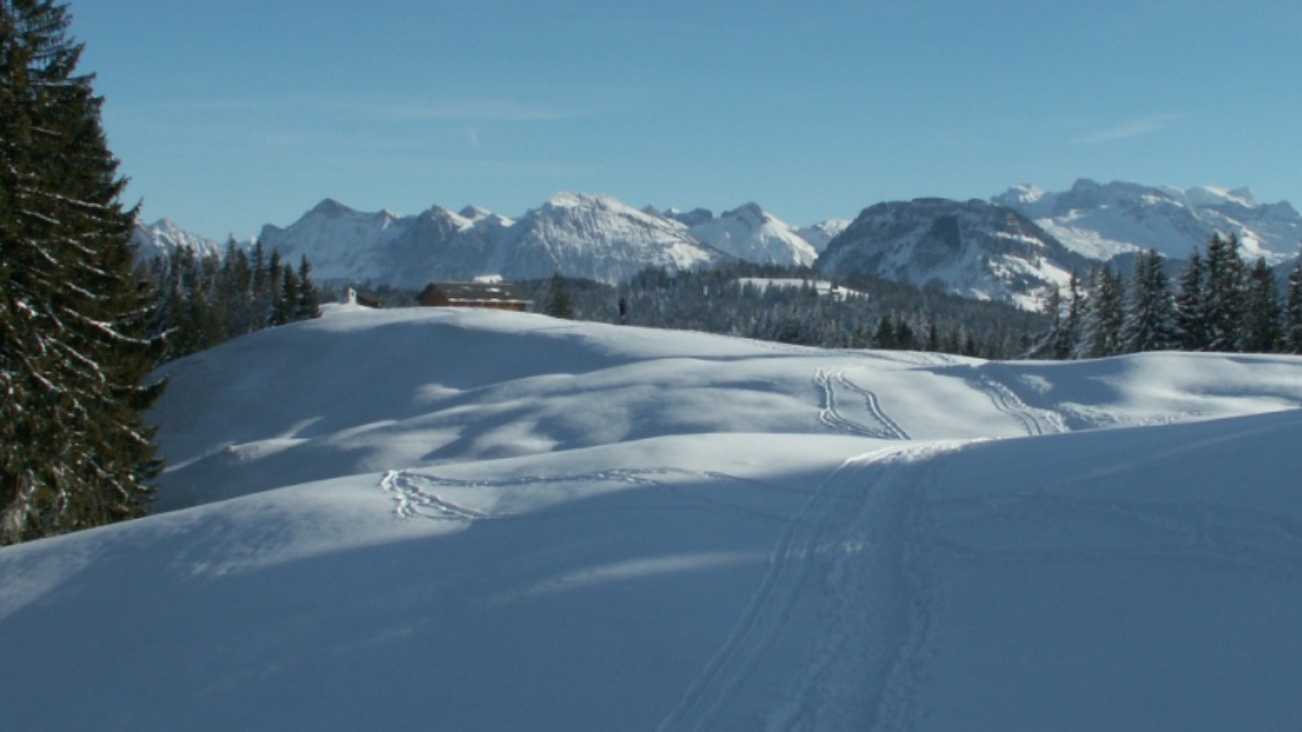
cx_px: 785
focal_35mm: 50
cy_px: 318
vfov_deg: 23.9
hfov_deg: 41.1
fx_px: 1726
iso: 50
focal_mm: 5.86
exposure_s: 1/250
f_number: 8
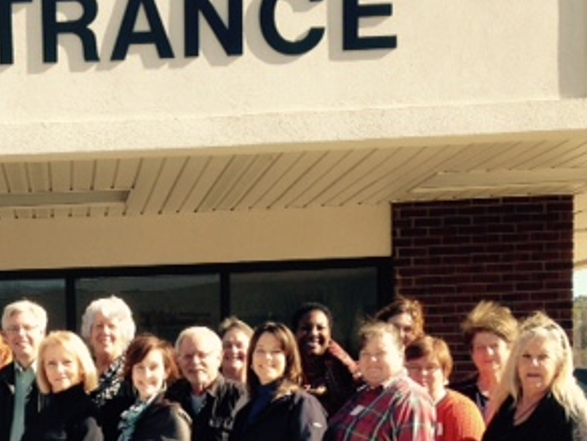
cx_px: 60
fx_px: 1221
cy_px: 465
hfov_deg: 26.2
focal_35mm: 72
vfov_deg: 19.7
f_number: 2.4
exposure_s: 1/704
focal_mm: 4.12
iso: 50
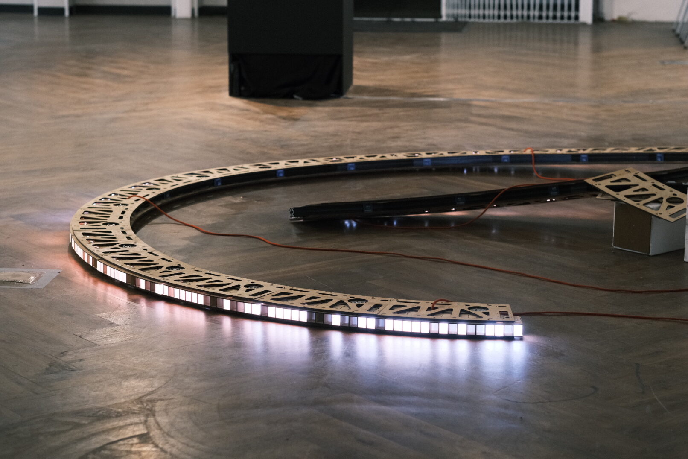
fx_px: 1605
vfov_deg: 16.3
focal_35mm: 84
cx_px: 344
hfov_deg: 24.2
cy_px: 230
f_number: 2.8
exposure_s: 1/90
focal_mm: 56
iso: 1600
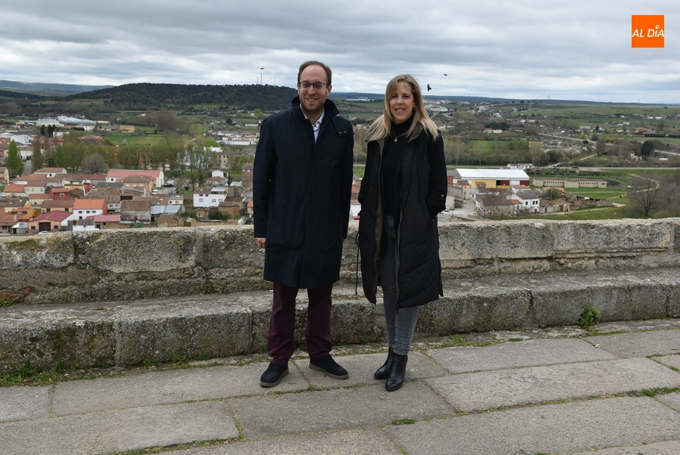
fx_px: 737
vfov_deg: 34.3
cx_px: 340
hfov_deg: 49.5
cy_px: 228
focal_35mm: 39
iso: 200
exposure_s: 1/320
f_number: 9
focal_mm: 26
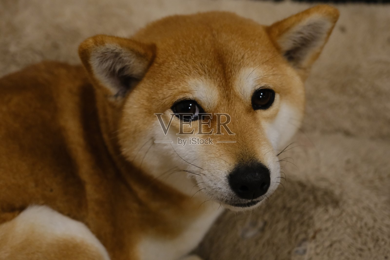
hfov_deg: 35.6
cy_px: 130
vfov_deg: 24.2
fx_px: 607
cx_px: 195
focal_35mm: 56
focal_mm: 37.6
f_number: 4
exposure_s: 1/45
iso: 3200
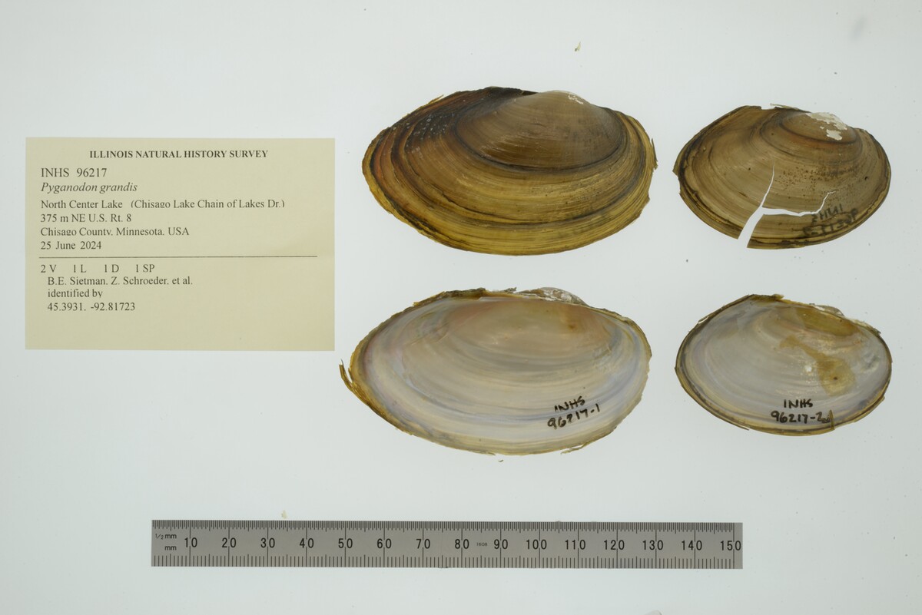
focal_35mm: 60
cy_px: 308
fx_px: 1537
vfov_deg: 22.6
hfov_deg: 33.4
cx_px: 461
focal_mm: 60
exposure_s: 1/10
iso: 100
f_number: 32
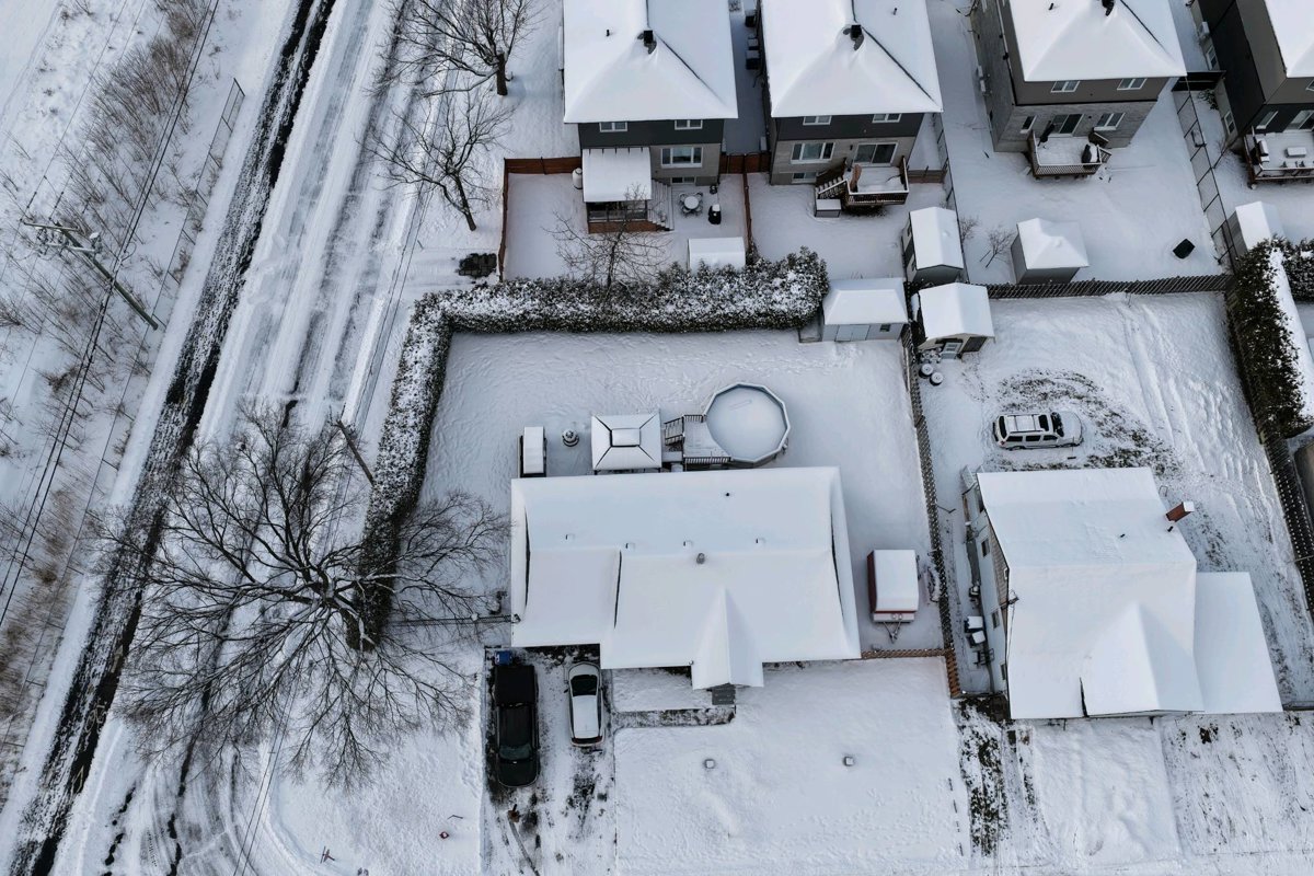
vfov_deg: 46.4
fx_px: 1022
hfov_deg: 65.5
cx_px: 657
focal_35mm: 28
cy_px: 438
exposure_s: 1/800
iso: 100
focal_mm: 14.45
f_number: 2.8
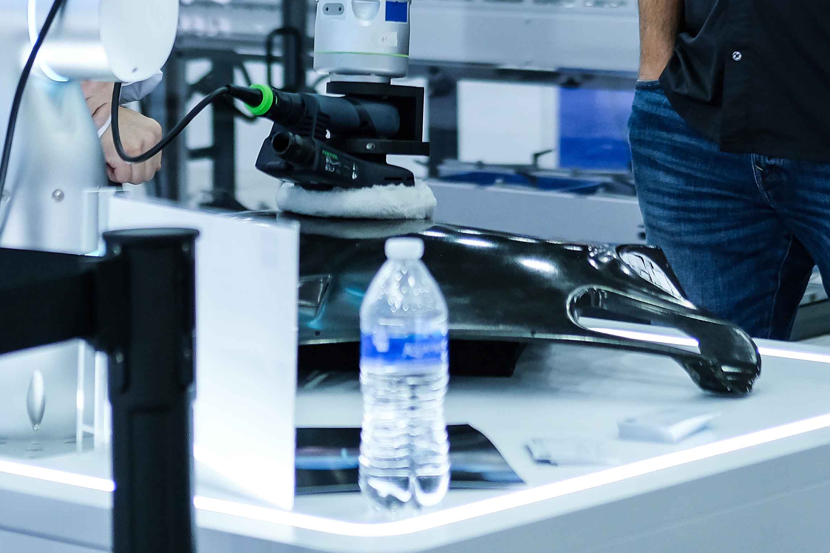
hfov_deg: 14.6
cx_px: 415
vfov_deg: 9.6
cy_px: -149
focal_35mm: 141
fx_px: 3251
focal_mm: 35
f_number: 2
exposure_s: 1/250
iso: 1000
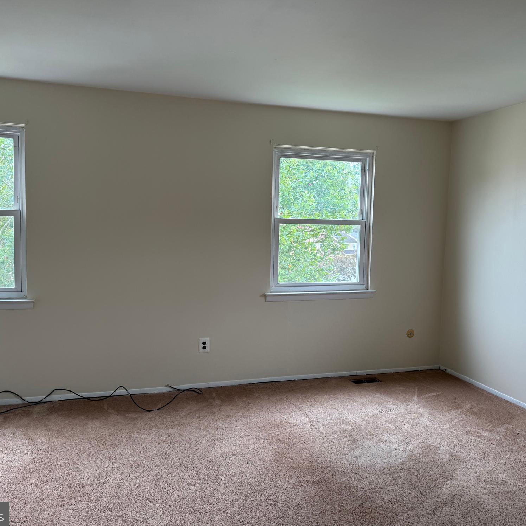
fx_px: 499
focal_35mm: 29
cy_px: 261
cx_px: 281
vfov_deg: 55.6
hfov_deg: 55.6
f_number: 1.78
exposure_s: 1/121
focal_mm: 6.76
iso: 100
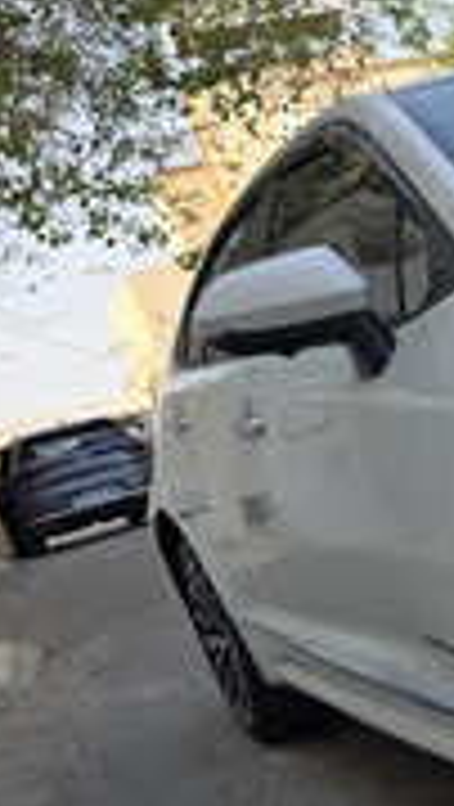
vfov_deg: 32.6
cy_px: 507
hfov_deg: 15.1
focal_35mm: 64
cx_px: 919
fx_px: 1366
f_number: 1.7
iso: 80
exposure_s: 1/2265
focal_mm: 6.3
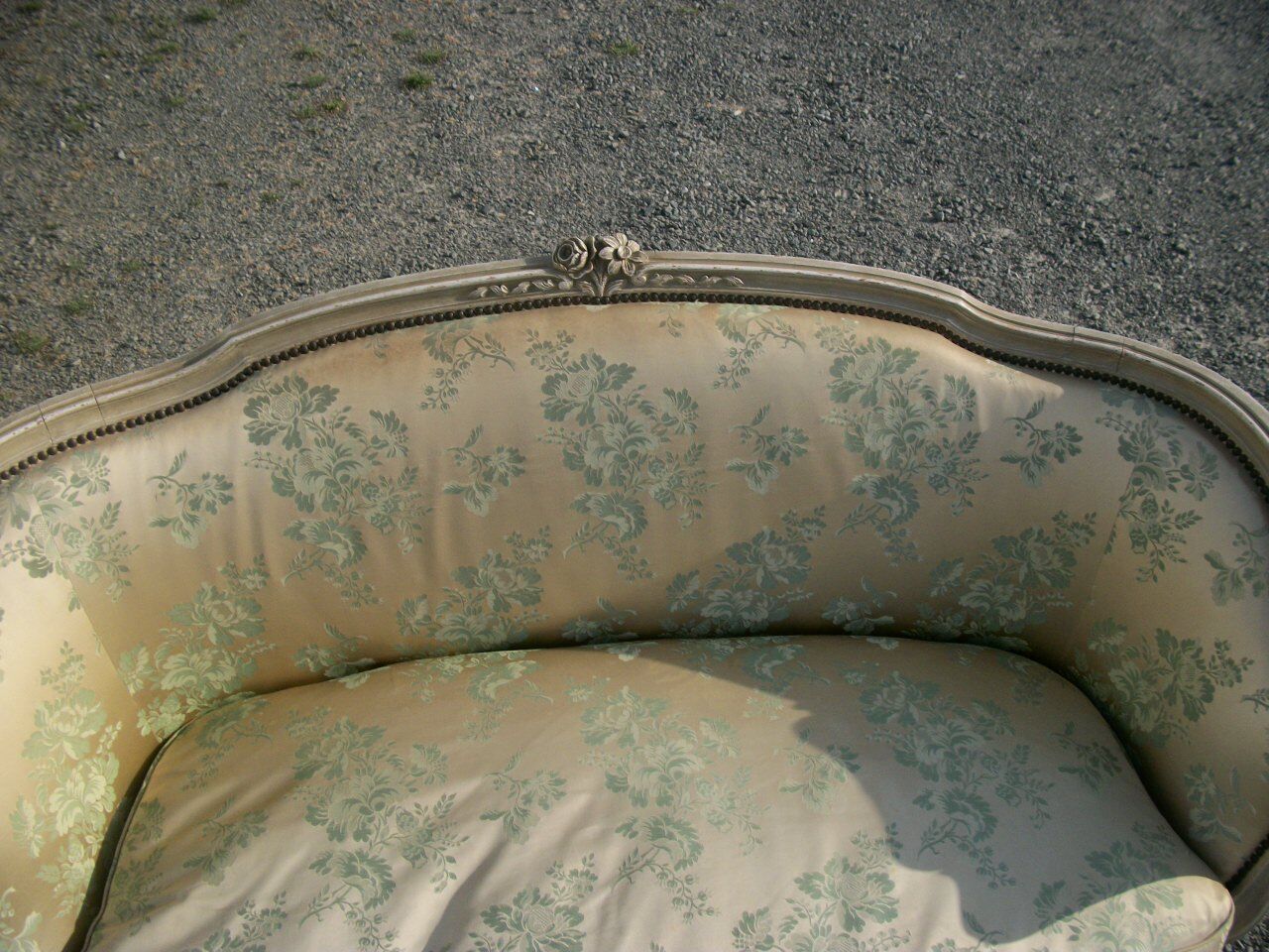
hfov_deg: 56.8
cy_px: 476
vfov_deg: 44.2
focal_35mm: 32
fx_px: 1173
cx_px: 634
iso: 80
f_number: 8.8
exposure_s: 1/200
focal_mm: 5.7
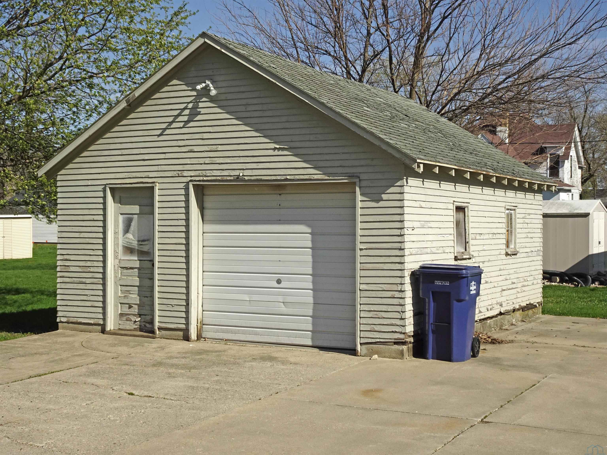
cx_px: 304
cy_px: 228
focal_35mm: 50
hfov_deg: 38.2
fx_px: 877
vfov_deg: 29.1
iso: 80
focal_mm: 8.07
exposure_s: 1/1000
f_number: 4.5
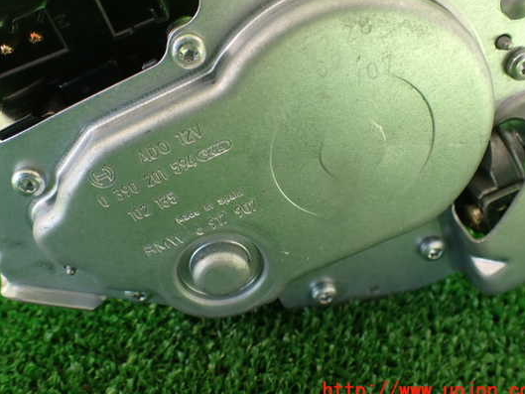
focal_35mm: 34
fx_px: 516
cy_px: 181
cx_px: 249
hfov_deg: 53.9
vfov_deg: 41.8
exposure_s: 1/125
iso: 160
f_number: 2.3
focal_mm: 5.4
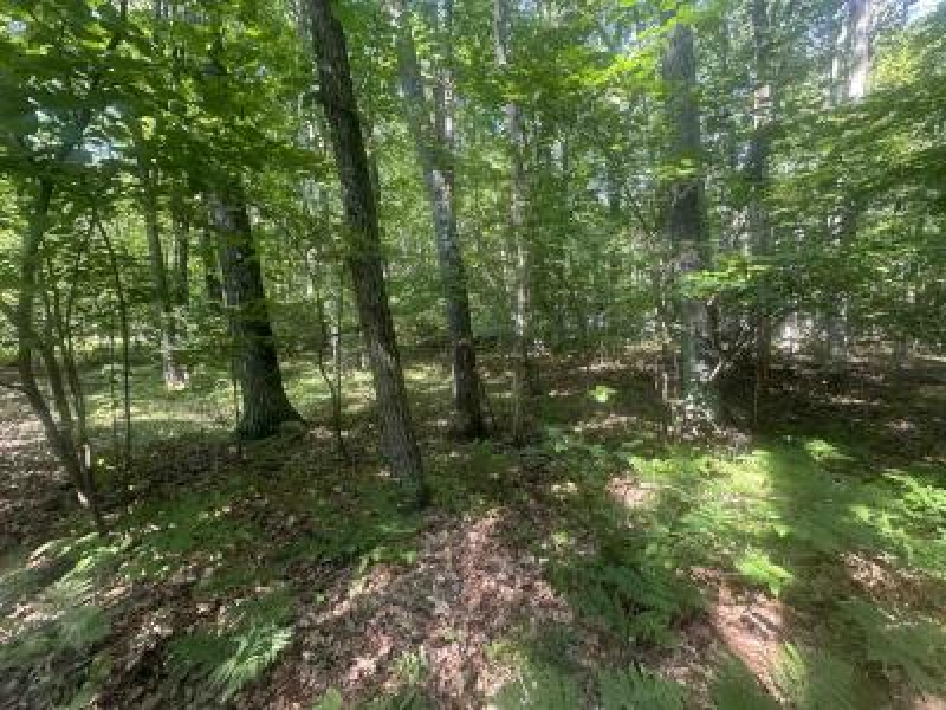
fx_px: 383
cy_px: 355
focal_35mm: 14
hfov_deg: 102.1
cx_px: 473
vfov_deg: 85.7
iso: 125
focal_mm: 2.22
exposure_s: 1/99
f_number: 2.2
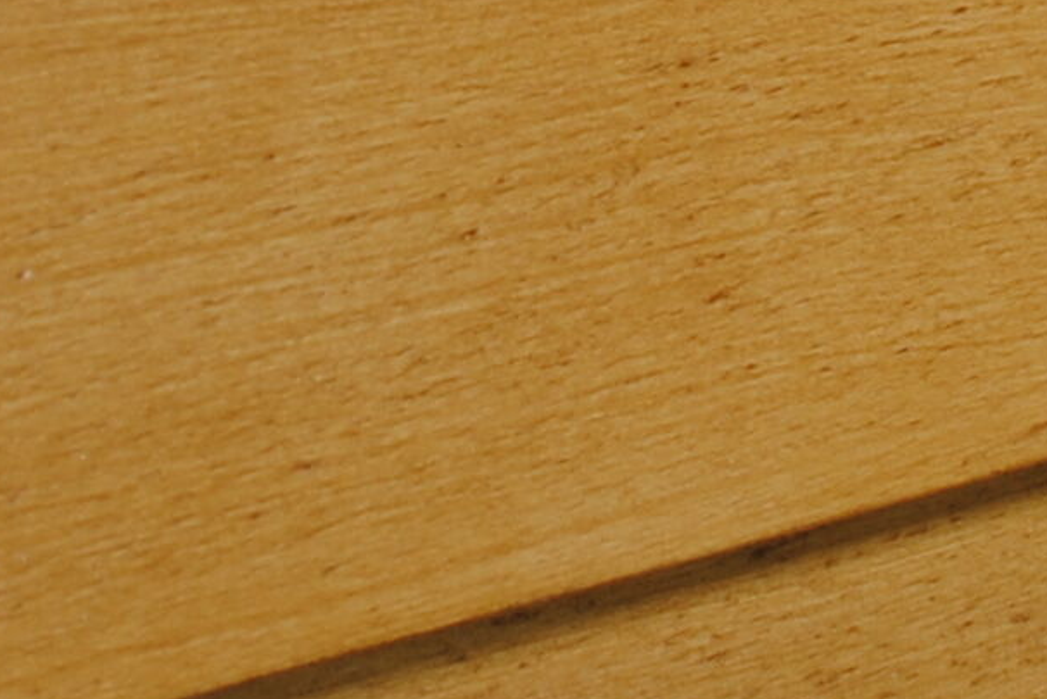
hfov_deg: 9.7
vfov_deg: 6.4
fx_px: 6141
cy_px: -437
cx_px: 35
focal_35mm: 211
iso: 100
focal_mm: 22
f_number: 5.6
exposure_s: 1/25
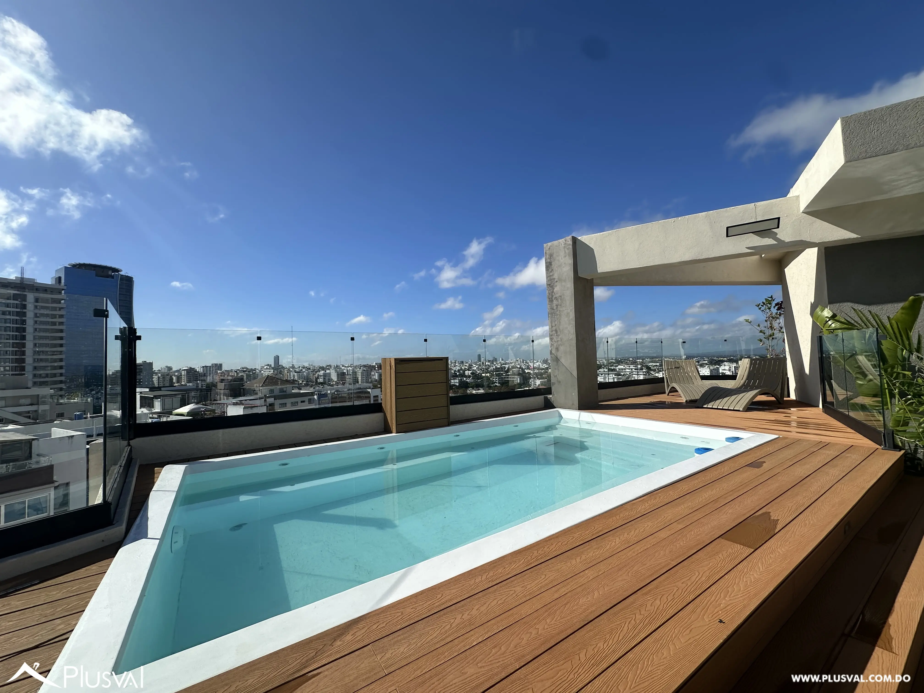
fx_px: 374
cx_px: 462
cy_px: 346
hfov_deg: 102.1
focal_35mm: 14
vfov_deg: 85.7
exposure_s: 1/4000
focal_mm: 2.22
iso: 50
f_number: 2.2
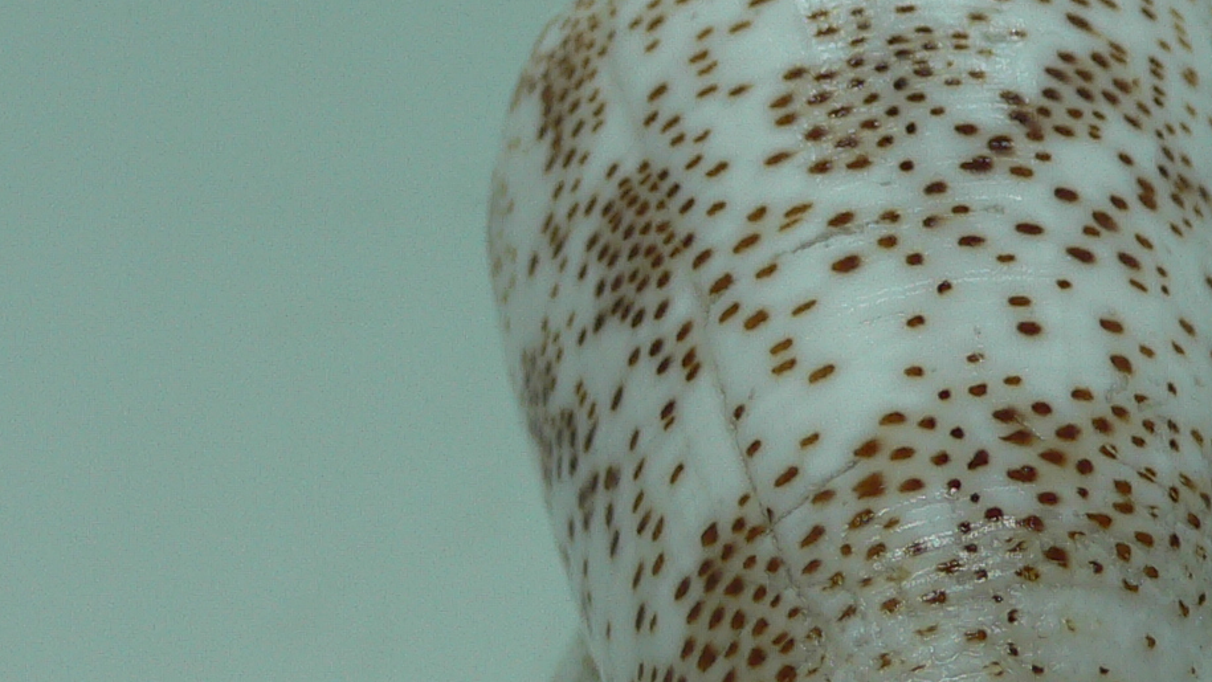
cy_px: 523
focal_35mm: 84
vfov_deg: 14.3
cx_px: 827
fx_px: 2700
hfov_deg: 25.1
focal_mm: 4.6
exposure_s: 1/80
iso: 80
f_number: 2.8
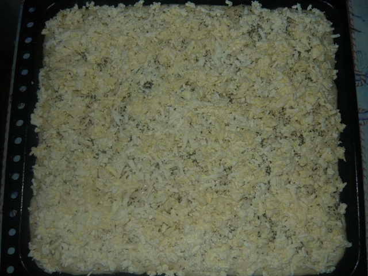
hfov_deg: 55.4
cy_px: 138
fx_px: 351
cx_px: 184
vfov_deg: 42.9
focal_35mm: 33
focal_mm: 5.5
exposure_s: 1/30
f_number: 2.8
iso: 100
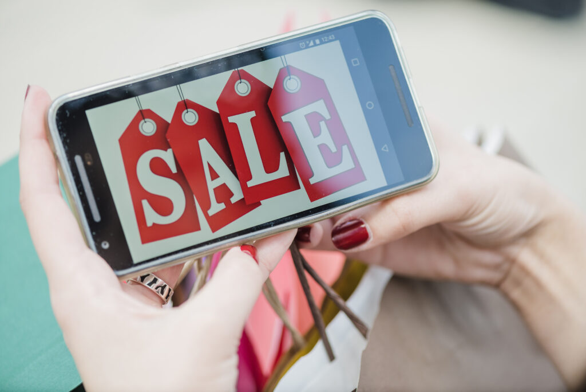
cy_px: 196
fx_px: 1710
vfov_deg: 13.1
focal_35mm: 105
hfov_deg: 19.4
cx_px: 293
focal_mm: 105
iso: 160
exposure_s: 1/250
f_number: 3.5
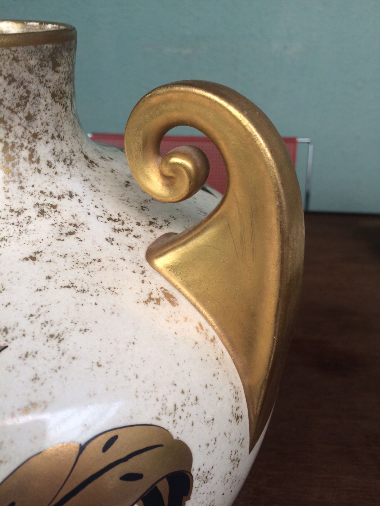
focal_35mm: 29
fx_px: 424
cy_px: 253
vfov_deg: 61.7
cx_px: 190
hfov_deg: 48.2
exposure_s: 1/33
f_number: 2.2
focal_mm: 4.15
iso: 50
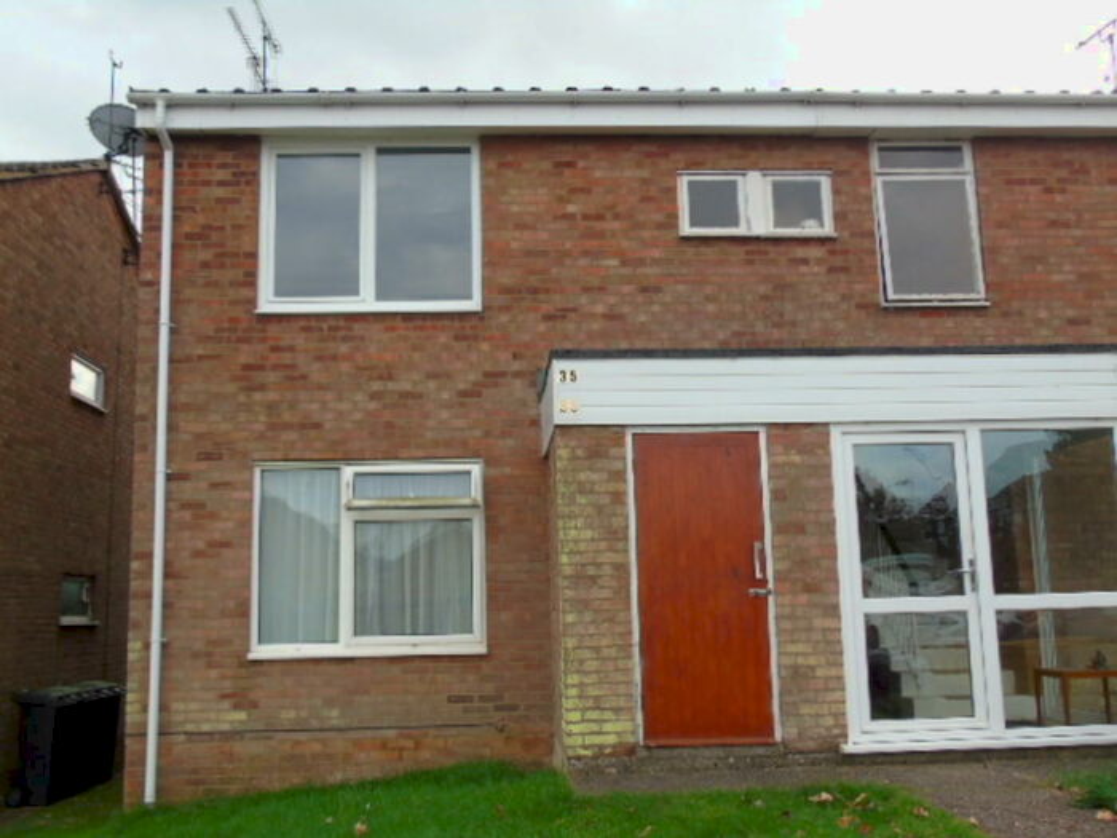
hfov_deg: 54.0
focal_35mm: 34
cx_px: 558
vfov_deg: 41.8
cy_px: 419
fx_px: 1097
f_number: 3.8
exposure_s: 1/200
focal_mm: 6.1
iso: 80
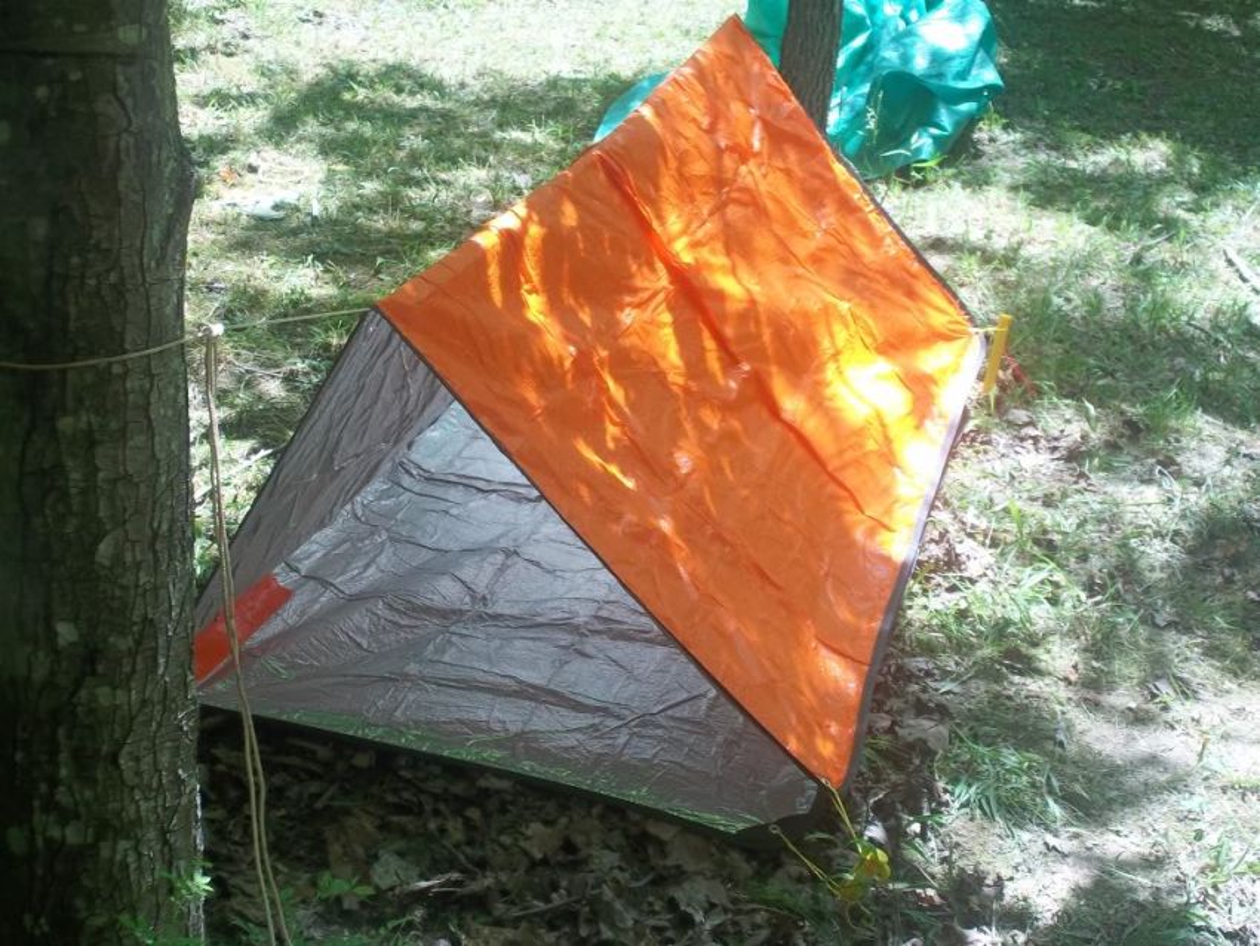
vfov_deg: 25.7
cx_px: 630
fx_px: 2075
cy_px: 473
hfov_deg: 33.8
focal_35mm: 57
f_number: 3.9
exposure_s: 1/100
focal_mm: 10.1
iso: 80
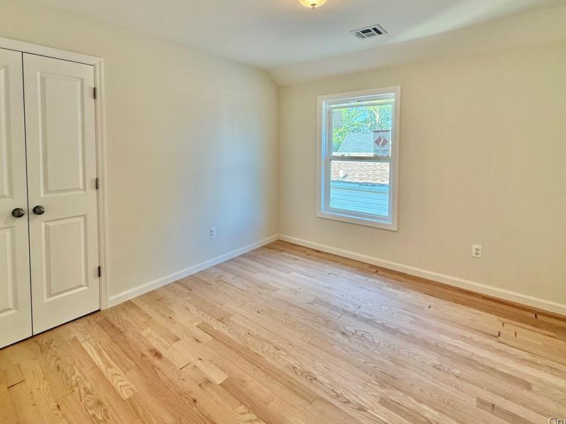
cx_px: 256
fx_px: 294
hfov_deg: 87.5
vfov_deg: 70.4
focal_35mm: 18
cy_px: 158
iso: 125
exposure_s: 1/120
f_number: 2.2
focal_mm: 2.22
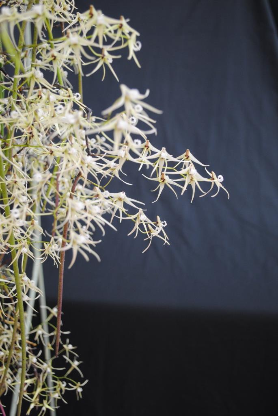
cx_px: 139
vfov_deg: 53.1
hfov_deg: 37.0
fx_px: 416
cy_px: 208
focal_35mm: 36
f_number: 4
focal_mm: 24
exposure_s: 1/8
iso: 400
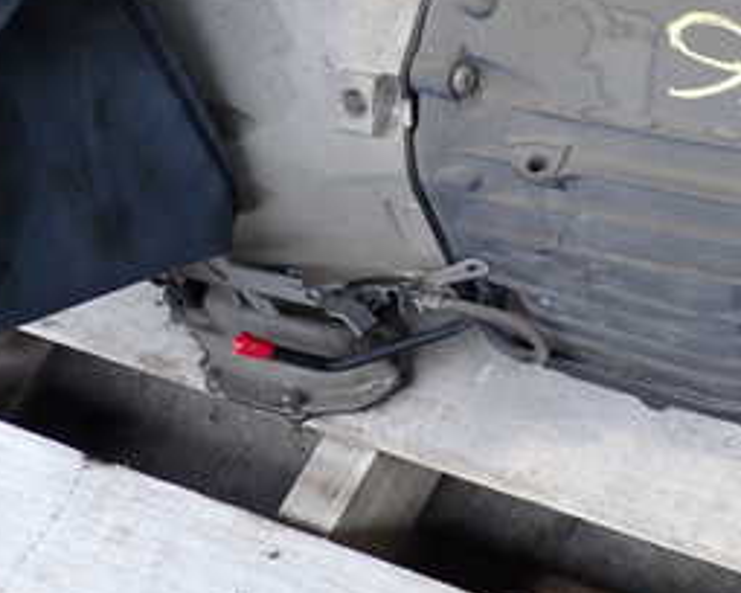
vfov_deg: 22.0
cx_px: 825
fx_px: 1513
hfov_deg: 25.4
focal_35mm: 69
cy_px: 172
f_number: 2.3
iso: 200
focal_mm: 5.4
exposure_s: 1/30
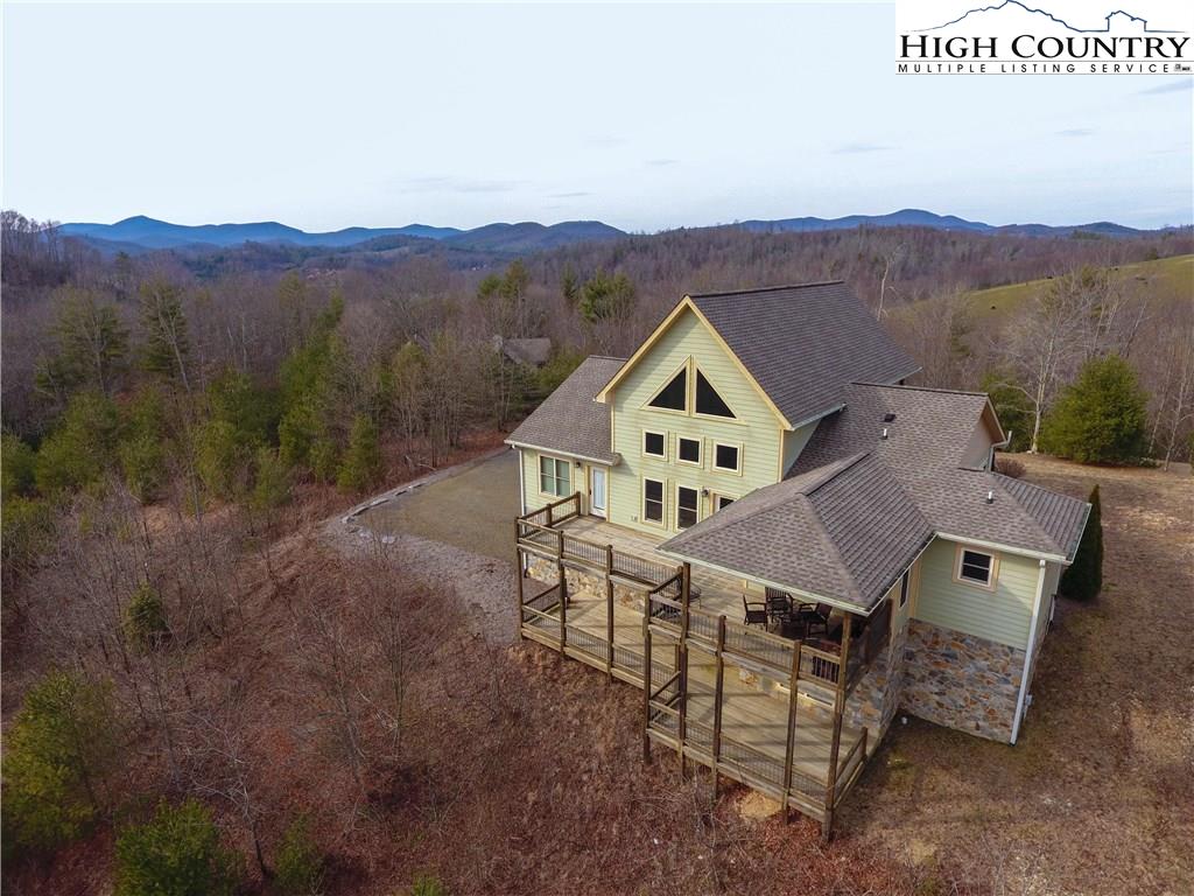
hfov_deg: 81.7
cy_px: 448
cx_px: 597
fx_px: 690
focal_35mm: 20
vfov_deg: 66.0
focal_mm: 3.61
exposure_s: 1/350
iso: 100
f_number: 2.8
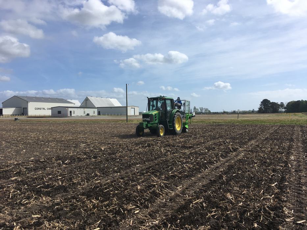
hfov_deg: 61.7
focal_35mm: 29
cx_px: 154
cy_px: 115
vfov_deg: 48.2
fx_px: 257
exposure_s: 1/2564
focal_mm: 4.15
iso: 25
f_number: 2.2
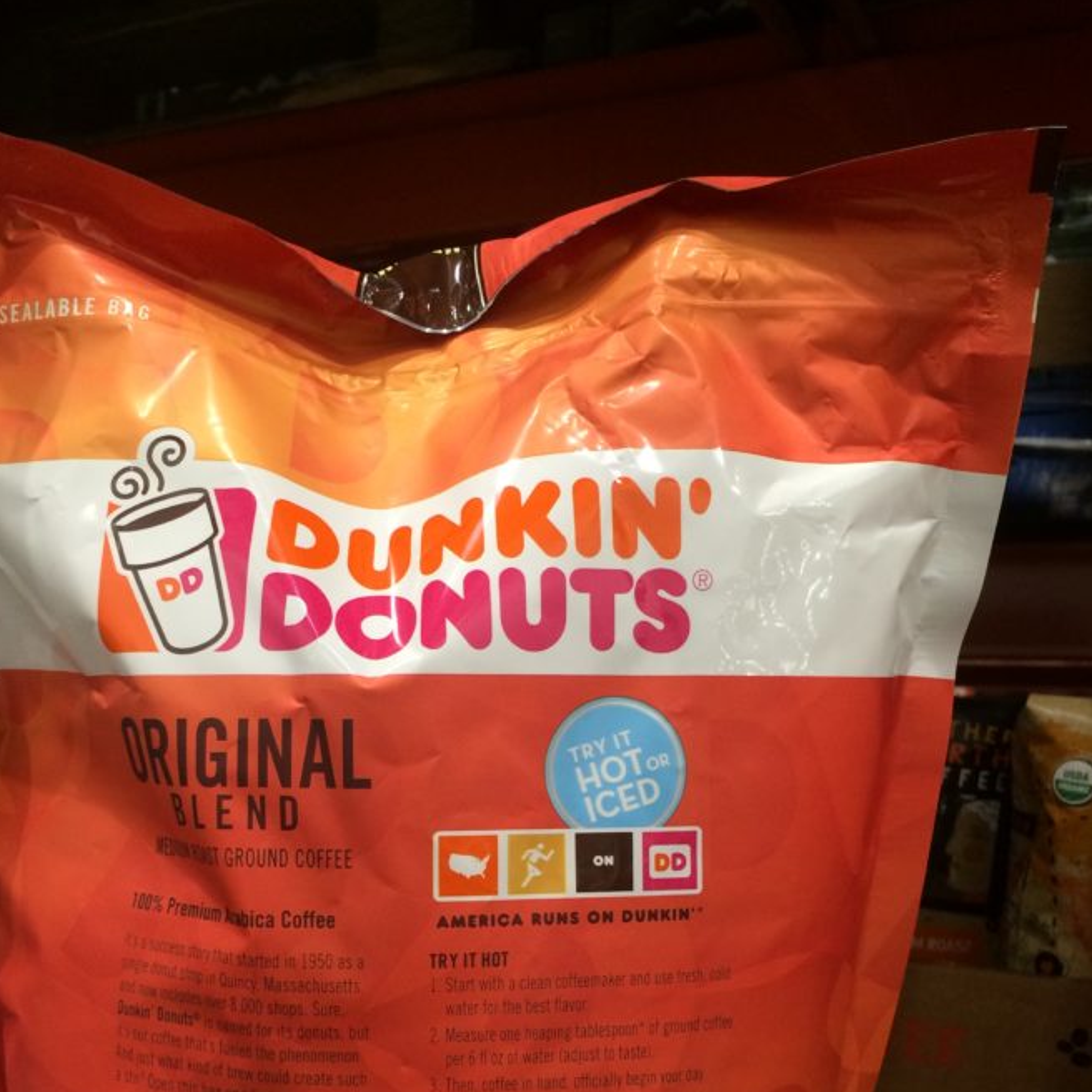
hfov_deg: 41.8
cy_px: 842
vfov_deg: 40.5
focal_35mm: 40
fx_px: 1428
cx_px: 468
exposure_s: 1/33
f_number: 2.2
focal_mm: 4.15
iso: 80
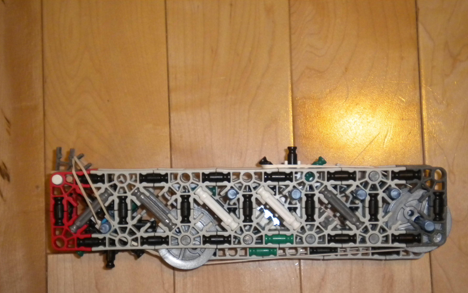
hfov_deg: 36.3
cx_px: 232
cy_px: 174
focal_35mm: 56
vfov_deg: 23.1
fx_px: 714
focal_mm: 9.3
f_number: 3.9
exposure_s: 1/30
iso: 400
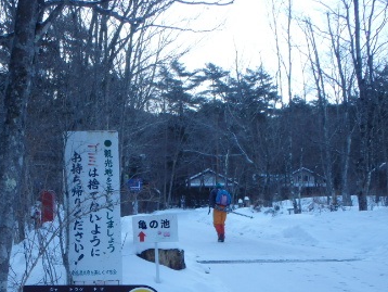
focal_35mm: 50
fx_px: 561
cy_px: 257
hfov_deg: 36.6
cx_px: 66
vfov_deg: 28.1
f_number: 3.9
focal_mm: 5
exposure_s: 1/160
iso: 125
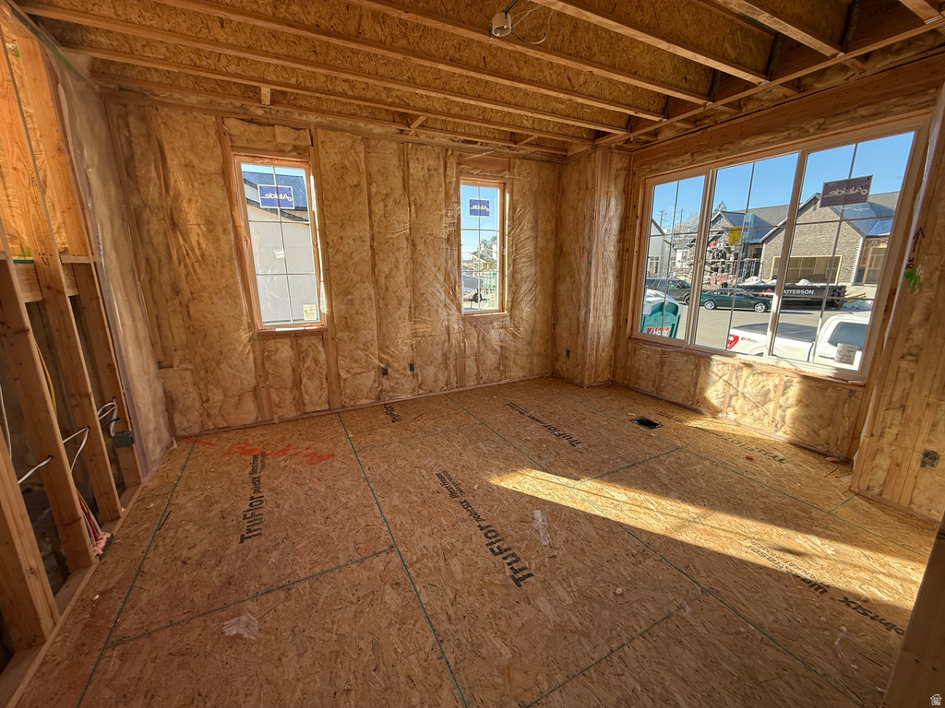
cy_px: 354
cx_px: 472
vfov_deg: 85.7
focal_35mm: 14
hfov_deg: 102.1
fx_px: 382
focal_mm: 2.22
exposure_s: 1/236
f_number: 2.2
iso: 64
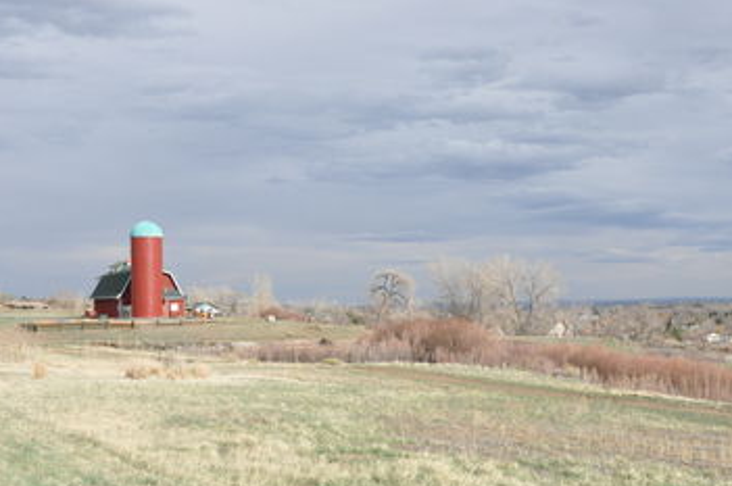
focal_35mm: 54
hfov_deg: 36.8
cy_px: 275
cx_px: 418
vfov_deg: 25.0
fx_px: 1096
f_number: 8
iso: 1600
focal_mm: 28
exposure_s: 1/4000
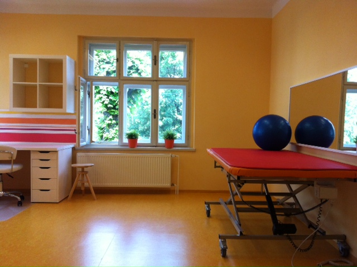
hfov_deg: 52.7
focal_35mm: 35
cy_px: 134
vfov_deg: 40.6
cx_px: 178
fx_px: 360
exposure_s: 1/100
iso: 125
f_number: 2.8
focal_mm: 3.85
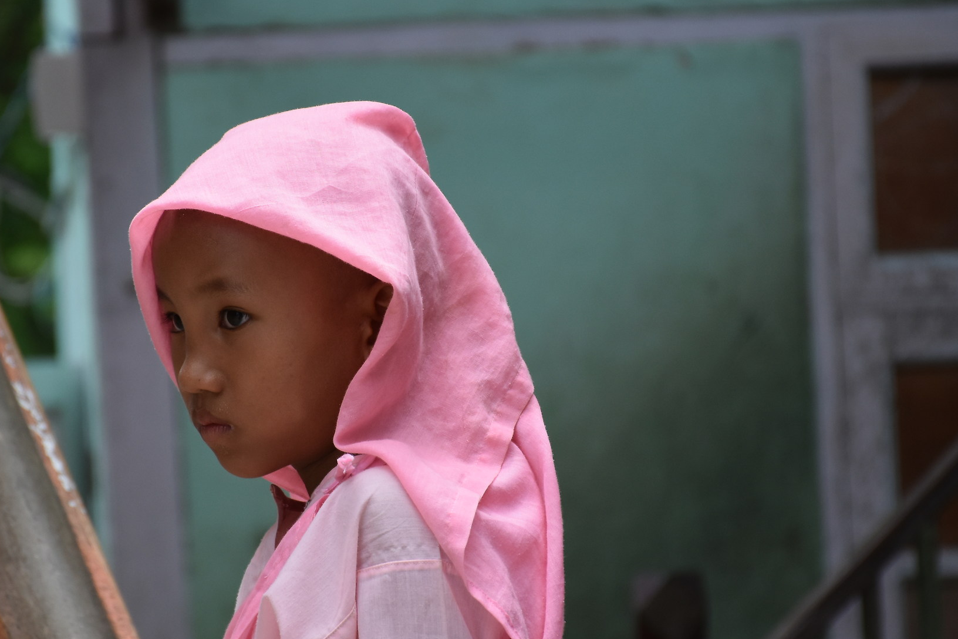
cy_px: 346
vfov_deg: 5.6
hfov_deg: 8.3
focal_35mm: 247
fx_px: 6572
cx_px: 324
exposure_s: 1/1000
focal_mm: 112
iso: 450
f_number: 5.6
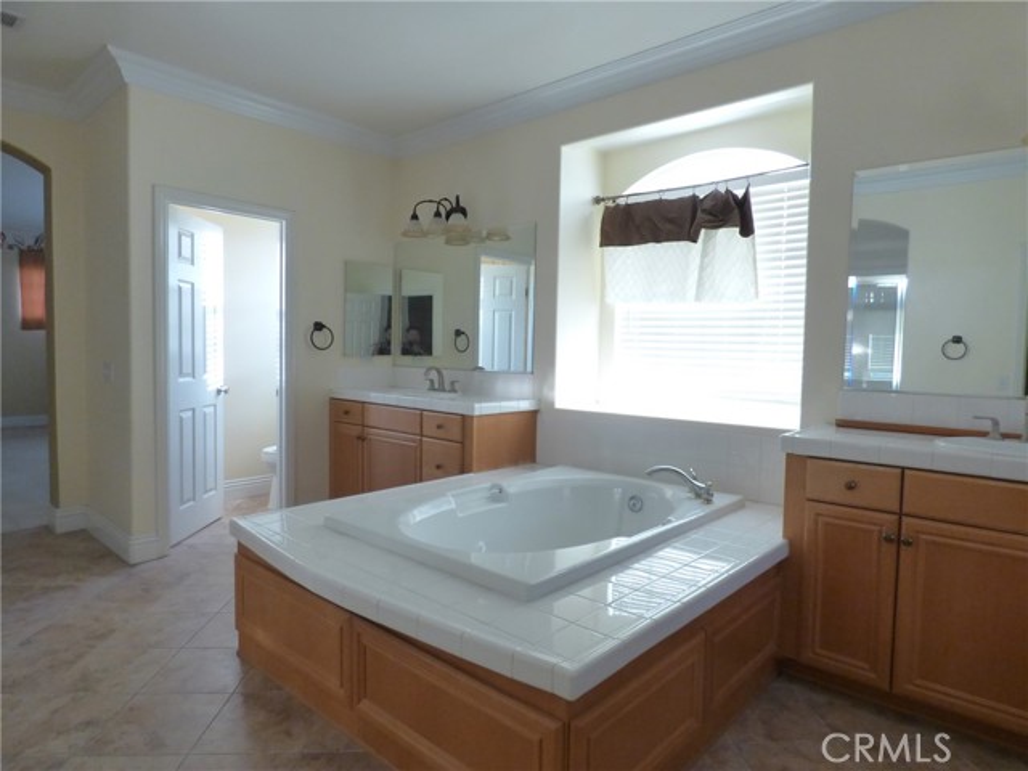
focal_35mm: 20
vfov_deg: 66.0
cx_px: 514
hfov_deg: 81.7
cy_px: 386
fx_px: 594
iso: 320
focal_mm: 3.58
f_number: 2.8
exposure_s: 1/60
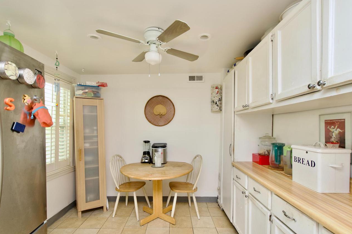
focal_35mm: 17
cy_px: 123
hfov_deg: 93.3
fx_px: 166
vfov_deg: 70.3
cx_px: 169
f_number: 7.1
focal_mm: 10
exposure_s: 1/10
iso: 320
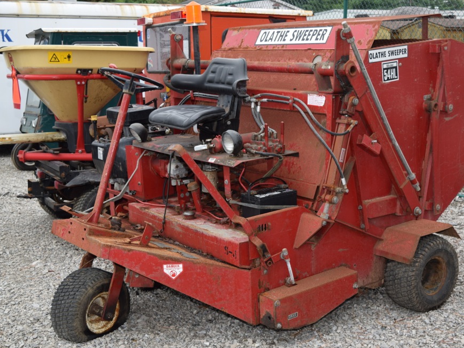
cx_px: 258
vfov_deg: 27.5
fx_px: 710
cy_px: 177
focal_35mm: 53
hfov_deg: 36.1
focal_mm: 32
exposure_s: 1/125
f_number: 5.6
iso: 125
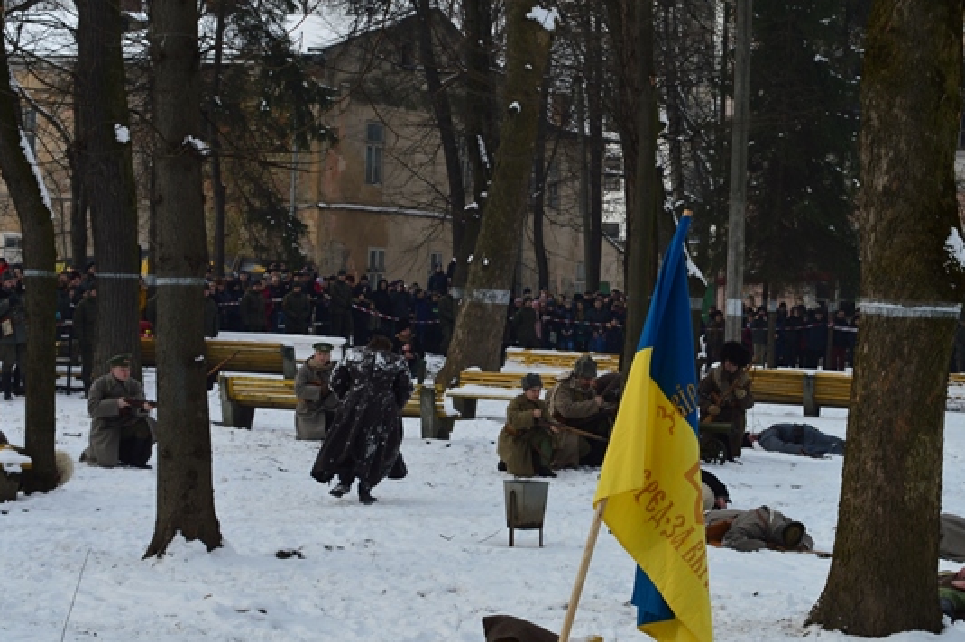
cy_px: 329
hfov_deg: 22.0
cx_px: 492
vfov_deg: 14.8
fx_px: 2480
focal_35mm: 93
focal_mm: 55
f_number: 8
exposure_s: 1/250
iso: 200
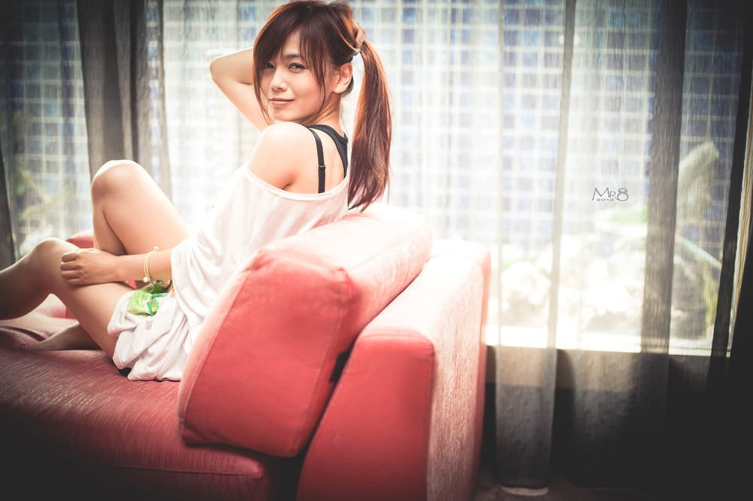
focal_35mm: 50
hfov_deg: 39.6
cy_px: 250
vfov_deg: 26.9
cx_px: 376
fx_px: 1045
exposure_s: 1/20
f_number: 1.4
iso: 400
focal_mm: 50
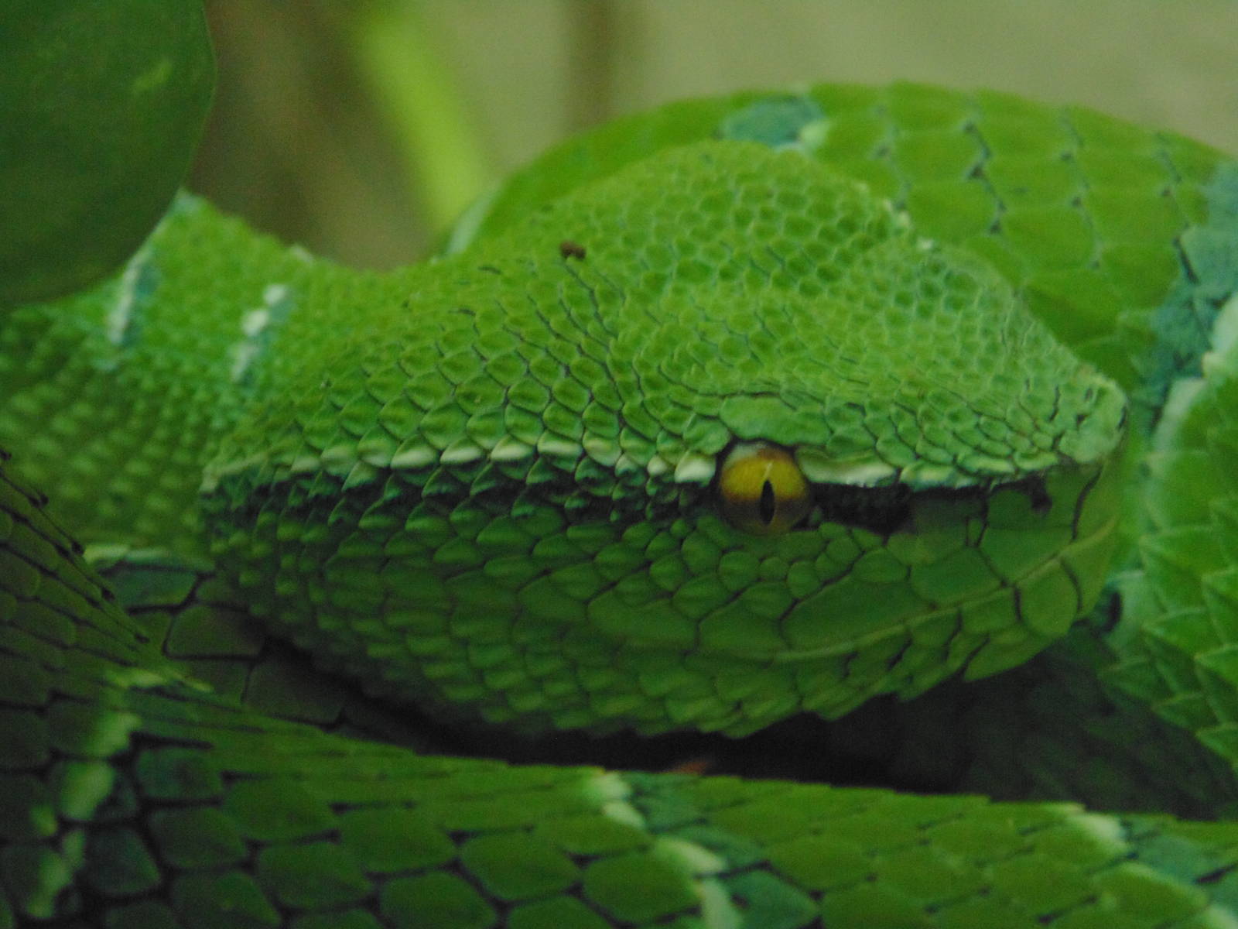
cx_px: 619
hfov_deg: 12.7
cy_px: 464
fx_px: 5543
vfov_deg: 9.6
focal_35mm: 155
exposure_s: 1/10
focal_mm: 27.8
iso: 400
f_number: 5.2
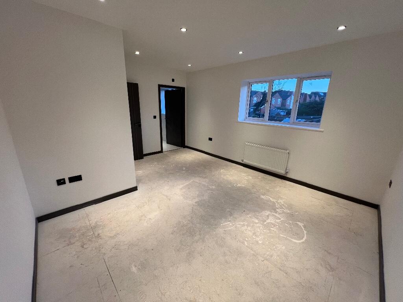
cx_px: 202
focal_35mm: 13
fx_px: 151
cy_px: 151
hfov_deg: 106.2
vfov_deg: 89.9
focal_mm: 1.57
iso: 125
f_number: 1.8
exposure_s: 1/100
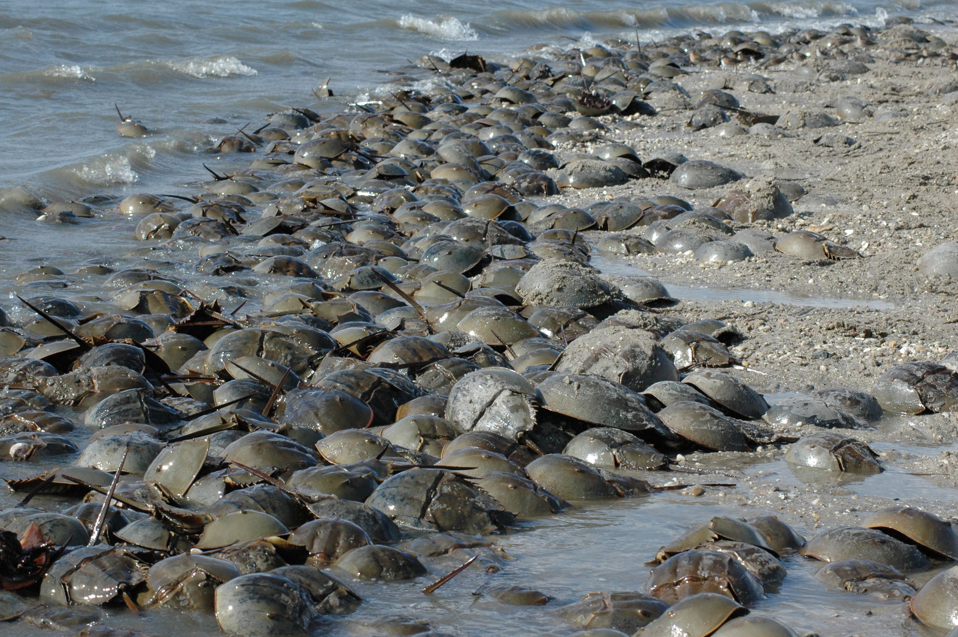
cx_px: 479
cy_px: 318
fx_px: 2991
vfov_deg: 12.2
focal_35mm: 112
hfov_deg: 18.2
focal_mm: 75
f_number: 11
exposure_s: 1/500
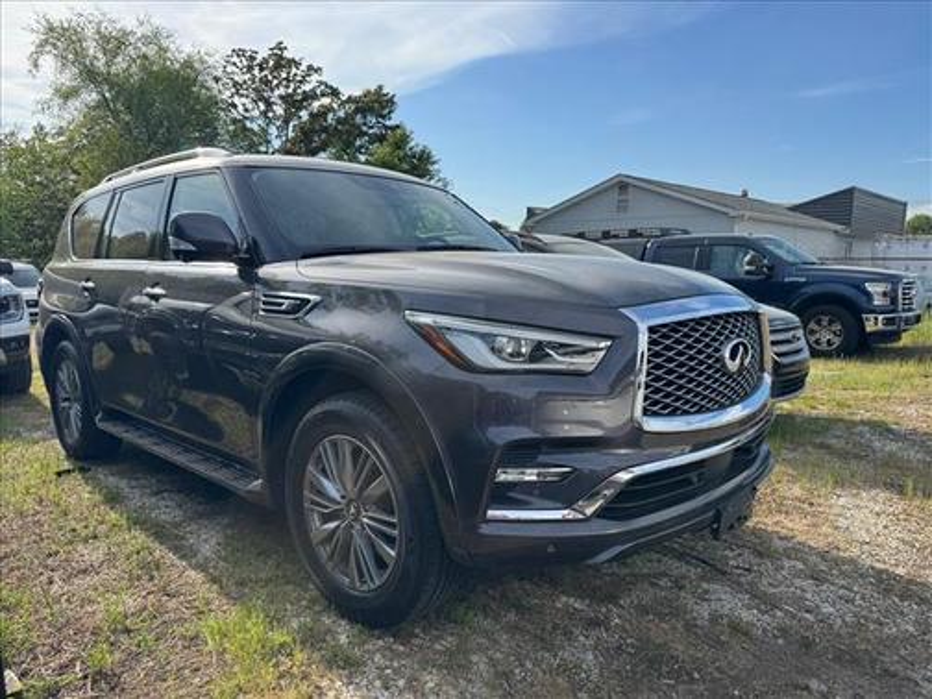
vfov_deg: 56.8
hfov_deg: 71.6
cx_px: 466
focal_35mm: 24
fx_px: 646
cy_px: 350
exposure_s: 1/2833
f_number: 1.78
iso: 80
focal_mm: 6.76
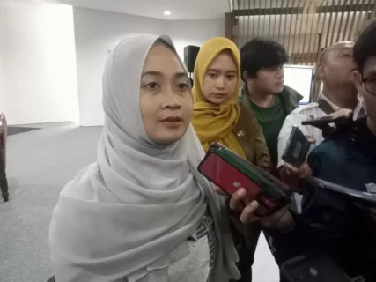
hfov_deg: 63.5
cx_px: 188
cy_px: 141
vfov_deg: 49.7
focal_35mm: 28
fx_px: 304
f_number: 2.2
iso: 1612
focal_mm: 3.37
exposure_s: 1/20
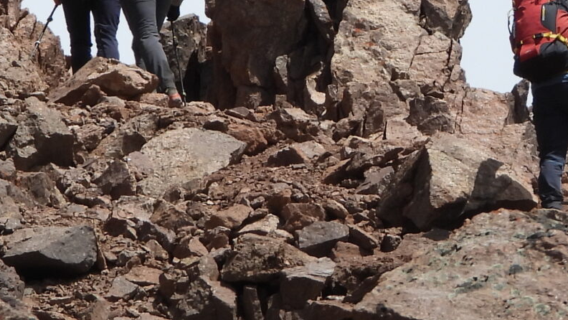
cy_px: 45
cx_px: 475
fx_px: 11404
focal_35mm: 757
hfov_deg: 2.9
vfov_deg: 1.6
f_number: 4.5
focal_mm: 38.6
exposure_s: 1/1000
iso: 100
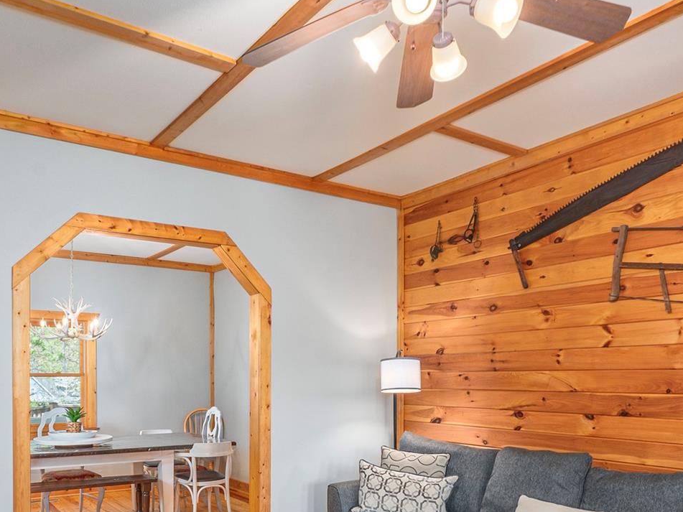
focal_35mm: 29
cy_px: 384
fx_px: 572
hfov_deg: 61.3
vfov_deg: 46.5
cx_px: 286
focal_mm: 14
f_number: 8
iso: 320
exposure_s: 1/100
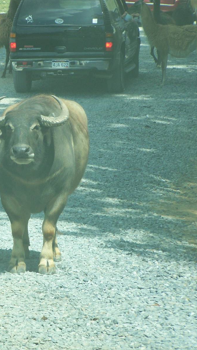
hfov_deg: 5.2
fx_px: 2155
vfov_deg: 9.3
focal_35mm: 232
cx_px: 7
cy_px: 175
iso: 80
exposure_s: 1/640
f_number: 3.2
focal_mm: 26.4
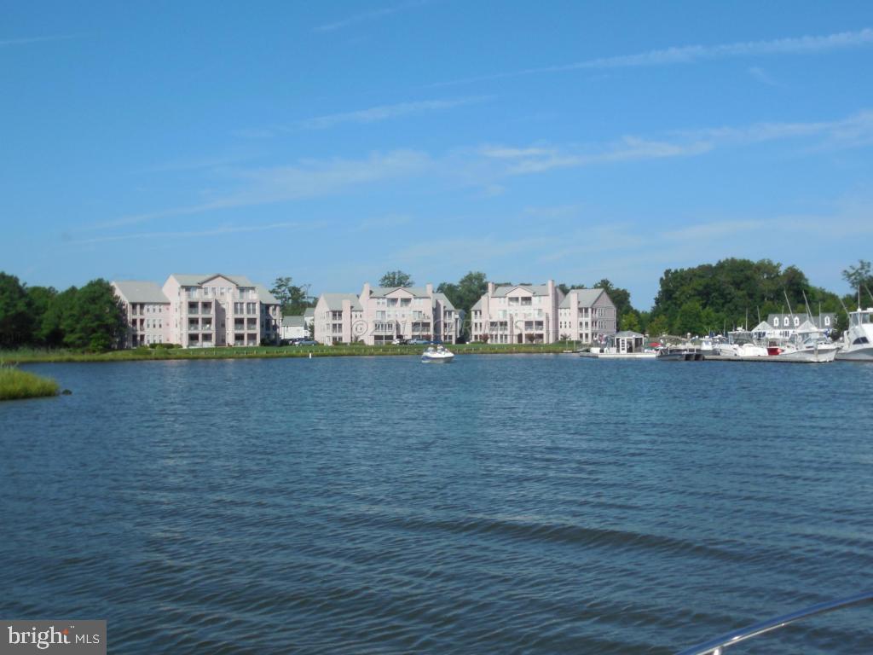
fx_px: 1084
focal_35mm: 43
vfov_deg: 33.6
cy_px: 328
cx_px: 436
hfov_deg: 43.9
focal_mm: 7.8
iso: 125
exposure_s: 1/1250
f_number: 3.9
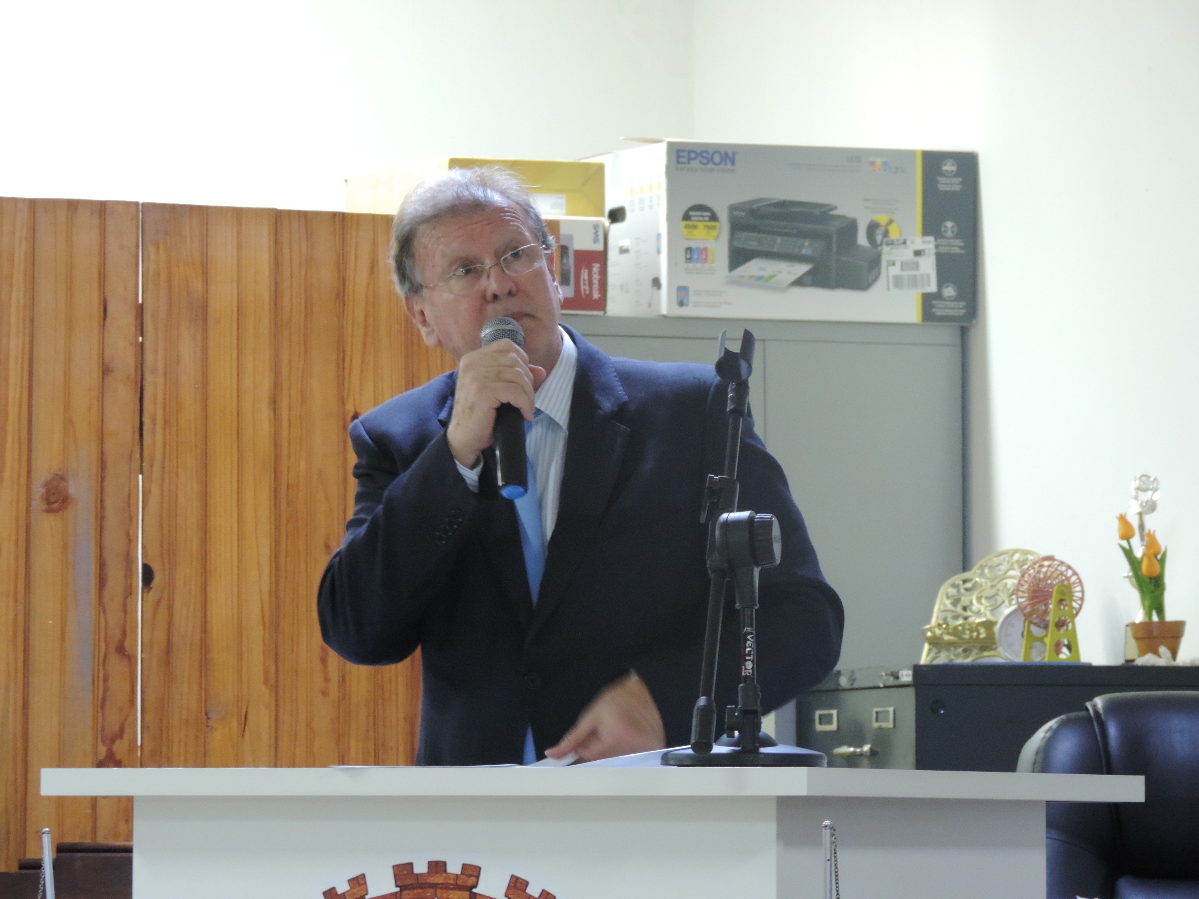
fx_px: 7827
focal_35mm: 226
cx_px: 601
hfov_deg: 8.8
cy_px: 449
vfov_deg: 6.6
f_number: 4.6
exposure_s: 1/8
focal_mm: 40.1
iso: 800
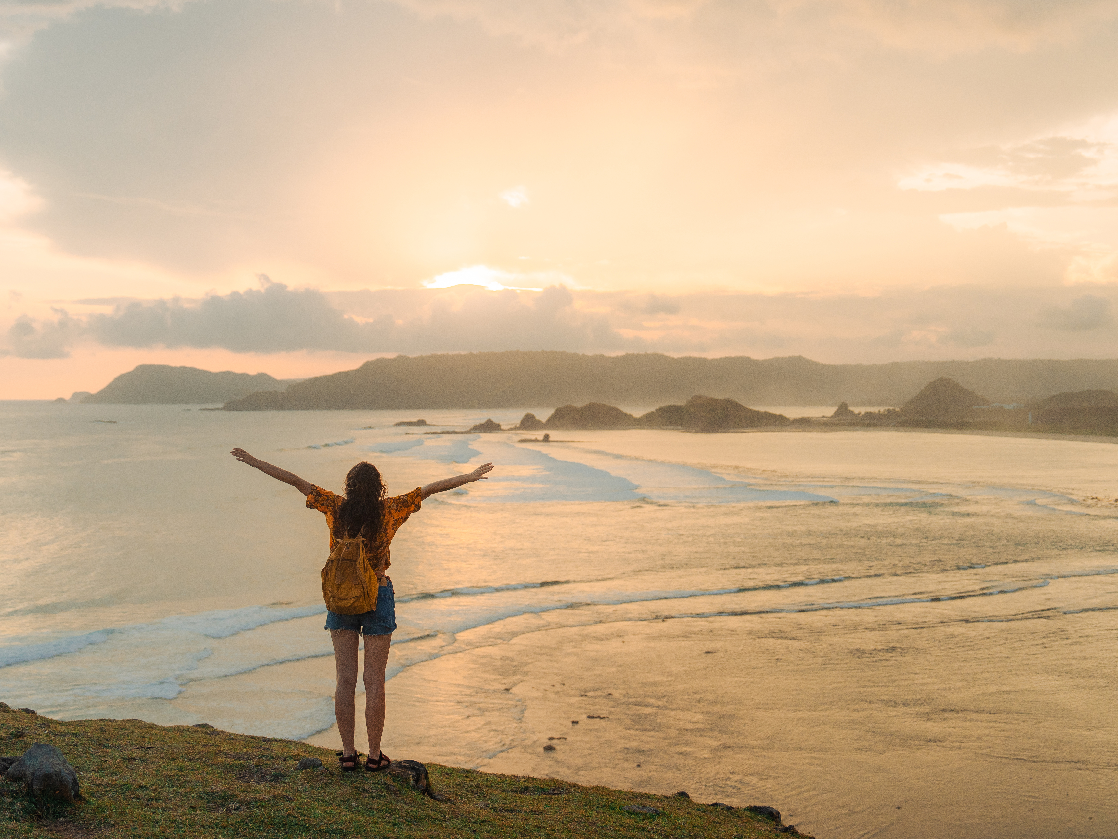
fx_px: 1421
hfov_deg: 42.9
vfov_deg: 32.9
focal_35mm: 44
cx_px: 557
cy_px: 414
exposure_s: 1/640
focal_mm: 38
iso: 400
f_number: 2.8
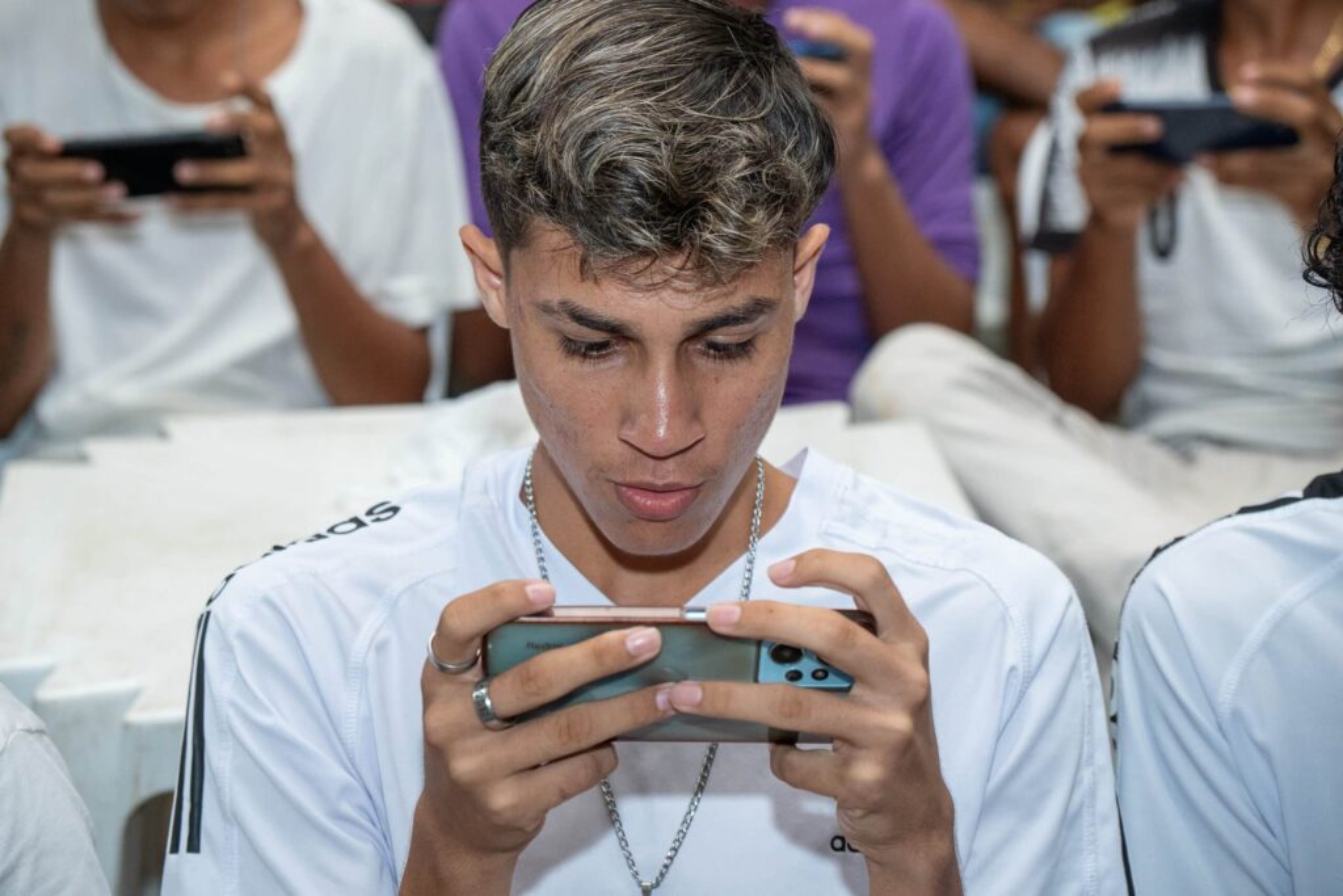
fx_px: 3917
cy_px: 448
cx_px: 672
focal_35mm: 105
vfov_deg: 13.0
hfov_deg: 19.5
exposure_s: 1/100
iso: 800
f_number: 4
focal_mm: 70
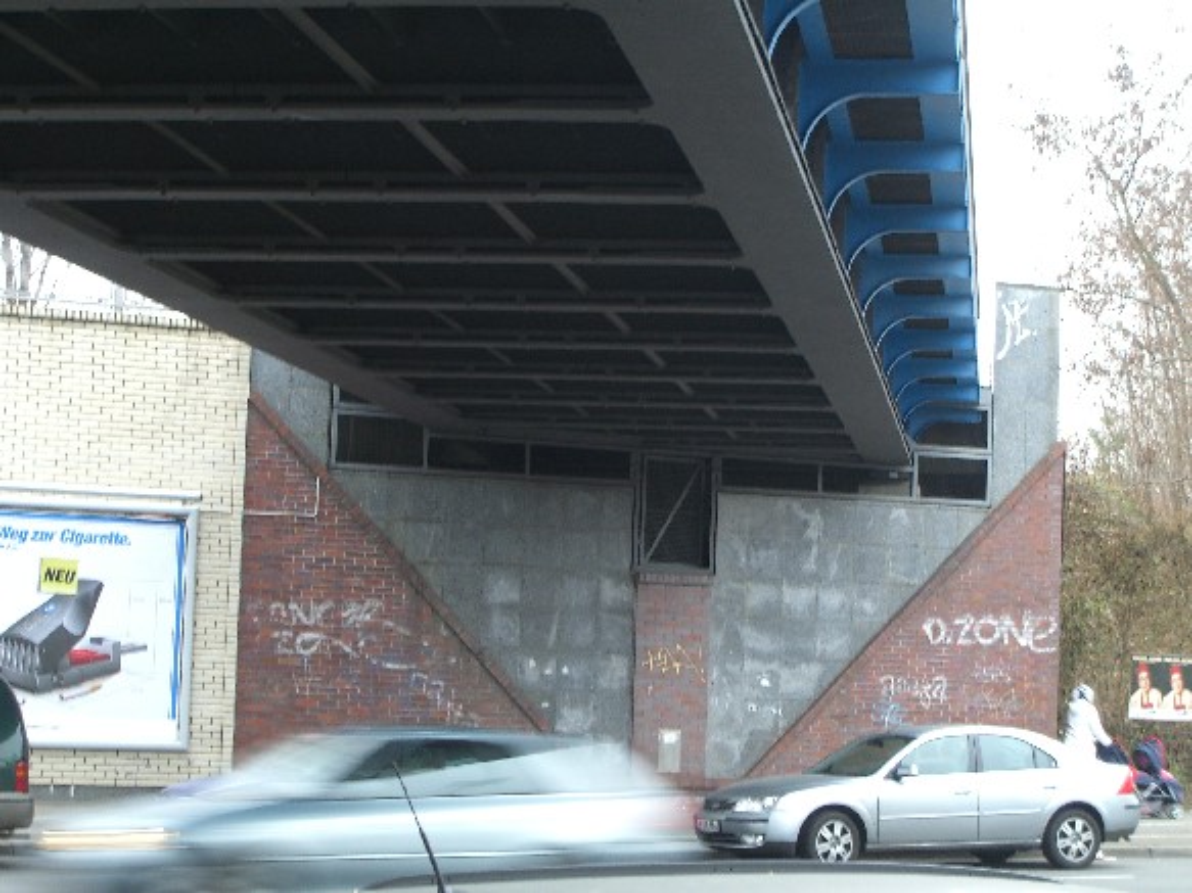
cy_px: 446
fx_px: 2754
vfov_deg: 18.4
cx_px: 596
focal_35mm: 80
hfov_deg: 24.4
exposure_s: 1/15
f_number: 4.4
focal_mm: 16.6
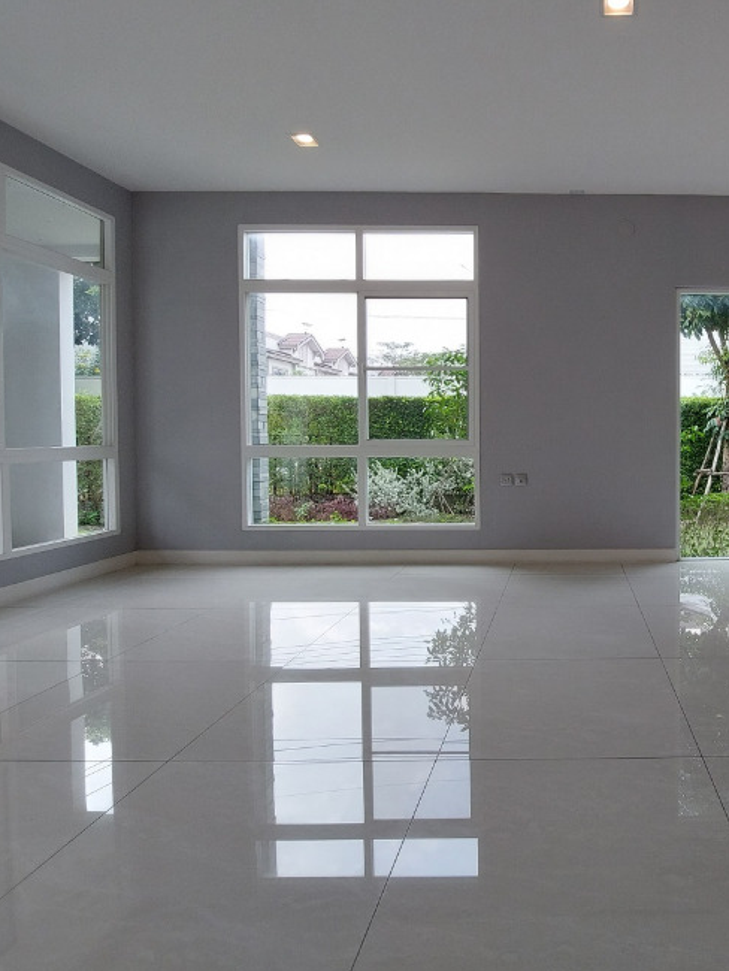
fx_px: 561
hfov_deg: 60.5
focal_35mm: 20
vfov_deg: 81.5
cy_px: 439
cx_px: 587
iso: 50
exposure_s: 1/180
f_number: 2.2
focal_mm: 1.74
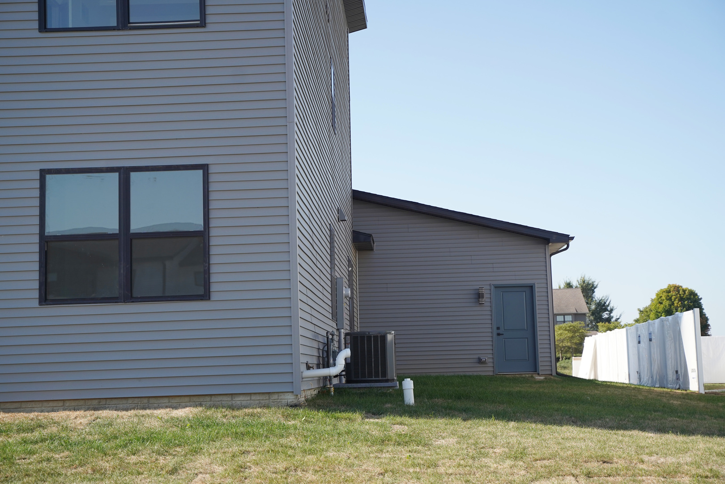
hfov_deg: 36.9
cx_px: 362
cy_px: 242
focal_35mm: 54
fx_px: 1087
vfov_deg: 25.1
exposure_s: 1/2000
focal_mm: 54
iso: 400
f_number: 4
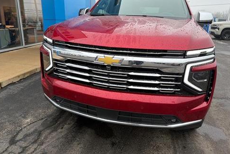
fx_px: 166
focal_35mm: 26
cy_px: 64
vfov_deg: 49.4
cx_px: 115
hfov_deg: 69.4
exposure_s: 1/285
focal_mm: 6.76
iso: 80
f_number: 1.78
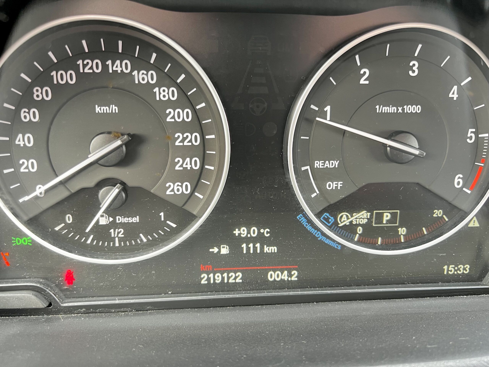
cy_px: 184
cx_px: 244
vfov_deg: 53.1
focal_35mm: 26
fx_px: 367
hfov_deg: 67.3
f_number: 1.5
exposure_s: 1/65
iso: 125
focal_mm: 5.7
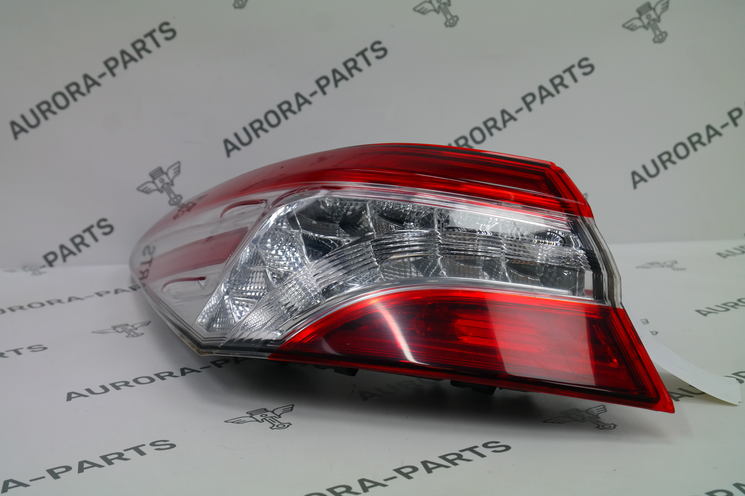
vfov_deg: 24.2
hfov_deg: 35.6
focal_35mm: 56
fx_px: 1159
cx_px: 372
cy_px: 248
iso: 800
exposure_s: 1/60
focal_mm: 37
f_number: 7.1
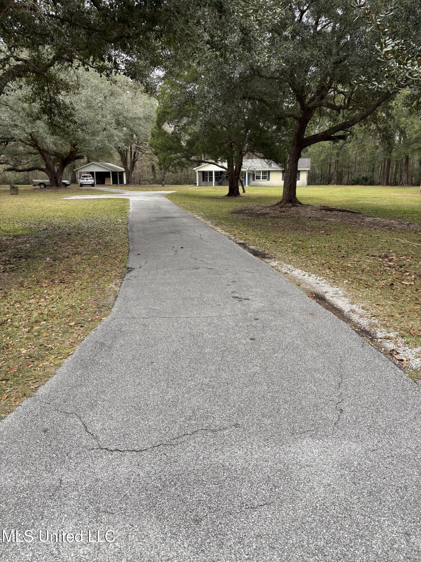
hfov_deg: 53.1
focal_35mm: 26
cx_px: 210
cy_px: 281
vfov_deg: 67.3
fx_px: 422
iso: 125
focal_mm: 5.96
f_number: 1.6
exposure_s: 1/121
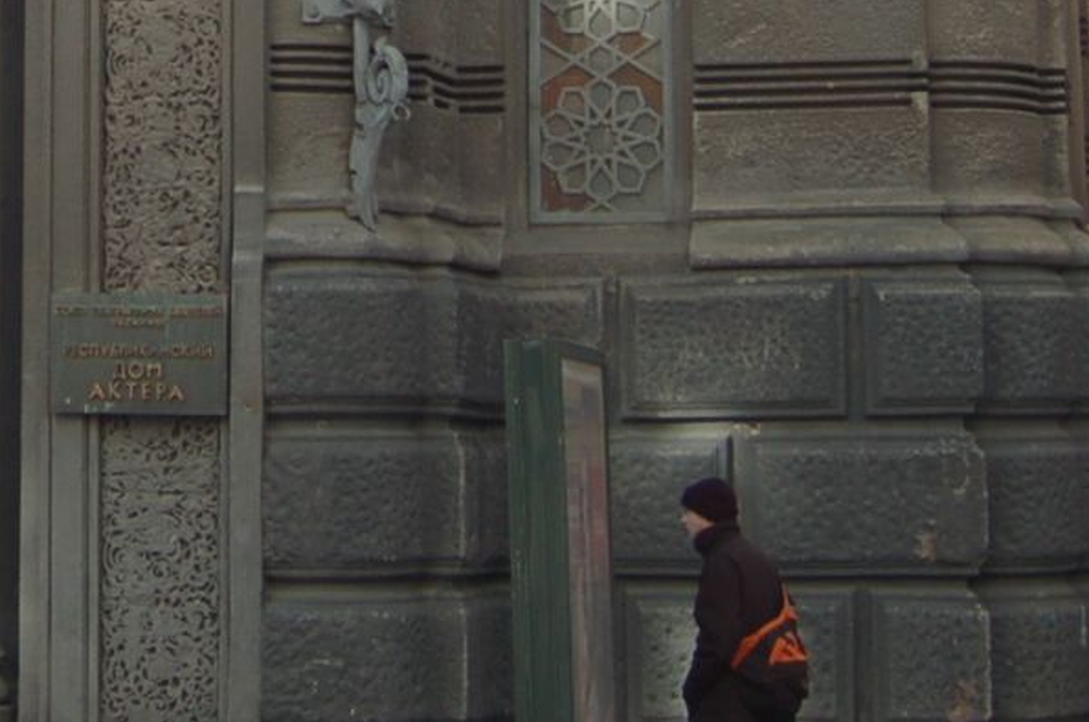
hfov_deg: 14.7
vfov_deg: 9.5
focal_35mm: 137
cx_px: -48
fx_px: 4136
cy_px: -518
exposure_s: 1/640
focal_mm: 24
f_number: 3.5
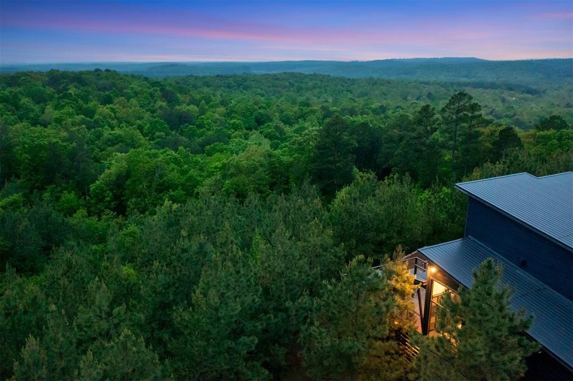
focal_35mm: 28
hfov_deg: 65.5
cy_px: 190
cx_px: 286
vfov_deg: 46.3
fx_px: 445
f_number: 2.8
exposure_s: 1/10
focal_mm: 10.26
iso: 1600
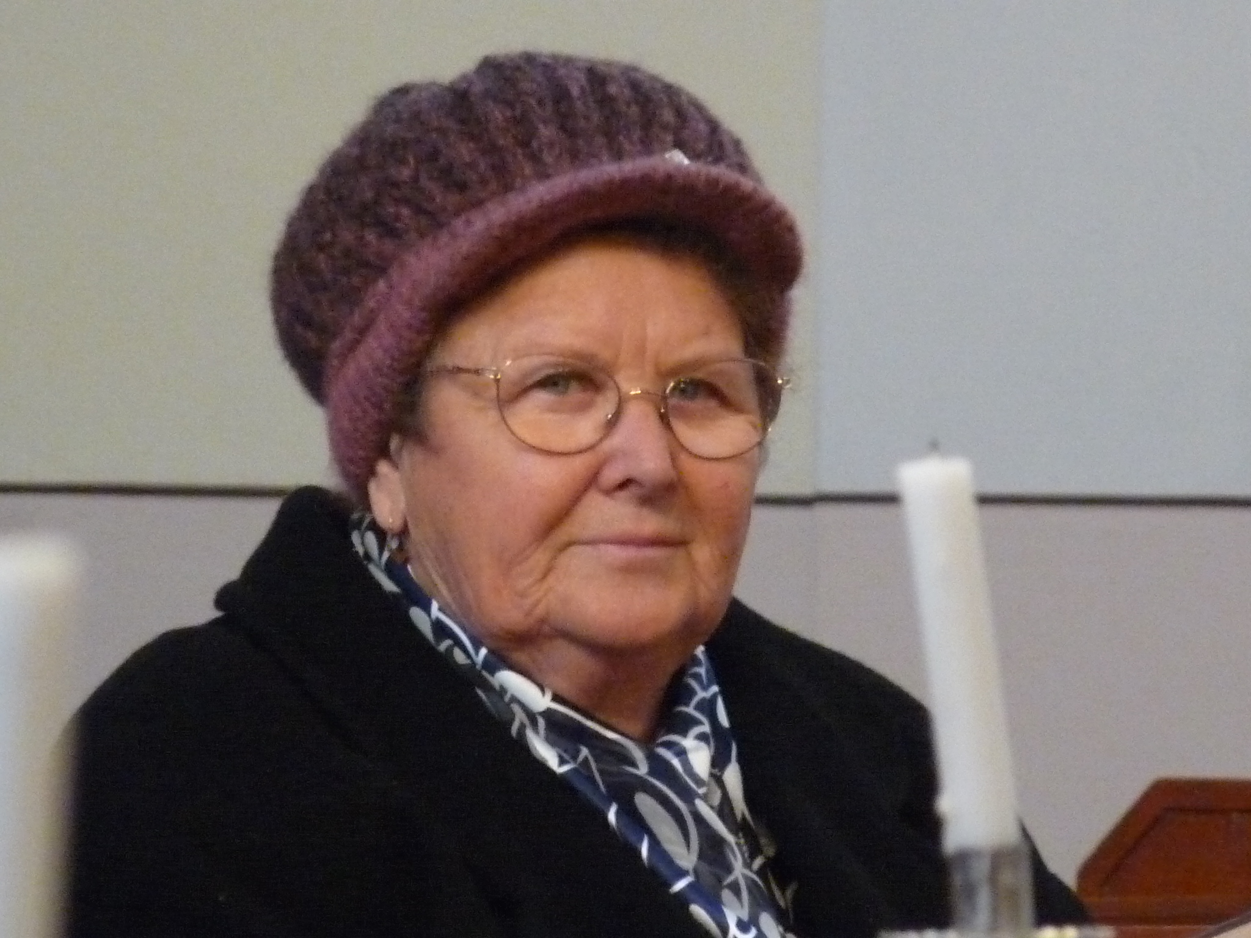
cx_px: 626
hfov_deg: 3.3
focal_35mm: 606
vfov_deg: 2.5
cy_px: 469
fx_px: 21900
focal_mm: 60.5
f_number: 3.7
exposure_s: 1/13
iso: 800
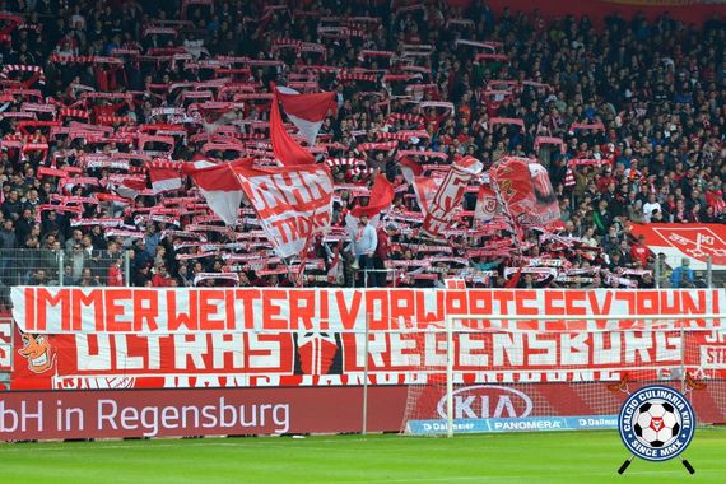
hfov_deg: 14.9
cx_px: 363
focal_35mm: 138
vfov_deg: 9.9
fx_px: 2783
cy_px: 242
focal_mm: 92
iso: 800
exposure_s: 1/1600
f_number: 6.3
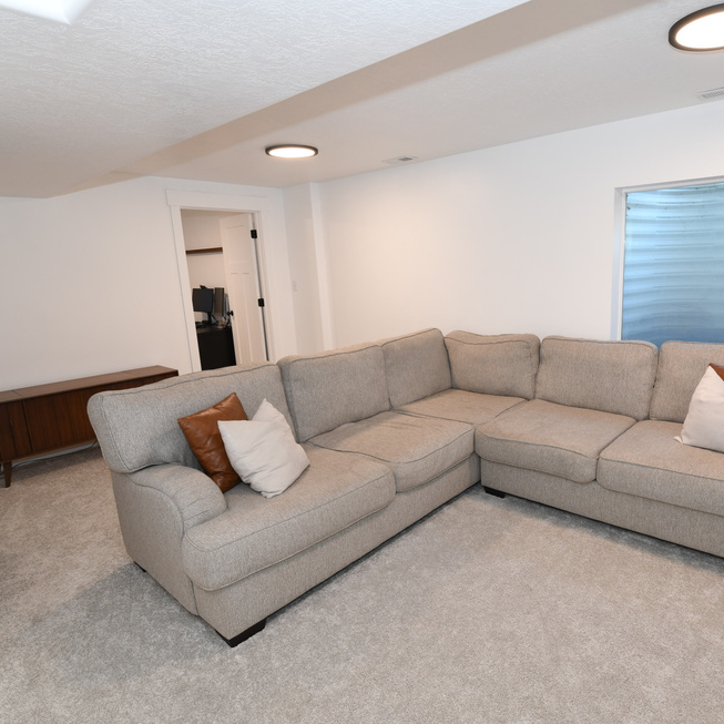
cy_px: 369
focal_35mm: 20
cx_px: 445
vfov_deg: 74.8
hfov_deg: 73.8
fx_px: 473
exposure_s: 1/6
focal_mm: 15
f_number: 7.1
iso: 200
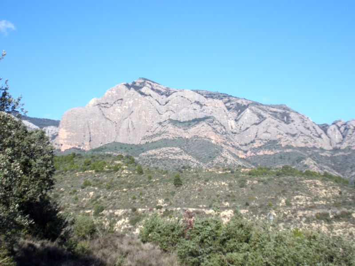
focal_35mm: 57
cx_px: 178
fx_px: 585
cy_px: 133
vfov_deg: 25.7
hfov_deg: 33.8
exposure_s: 1/400
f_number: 4.9
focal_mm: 10.3
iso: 64
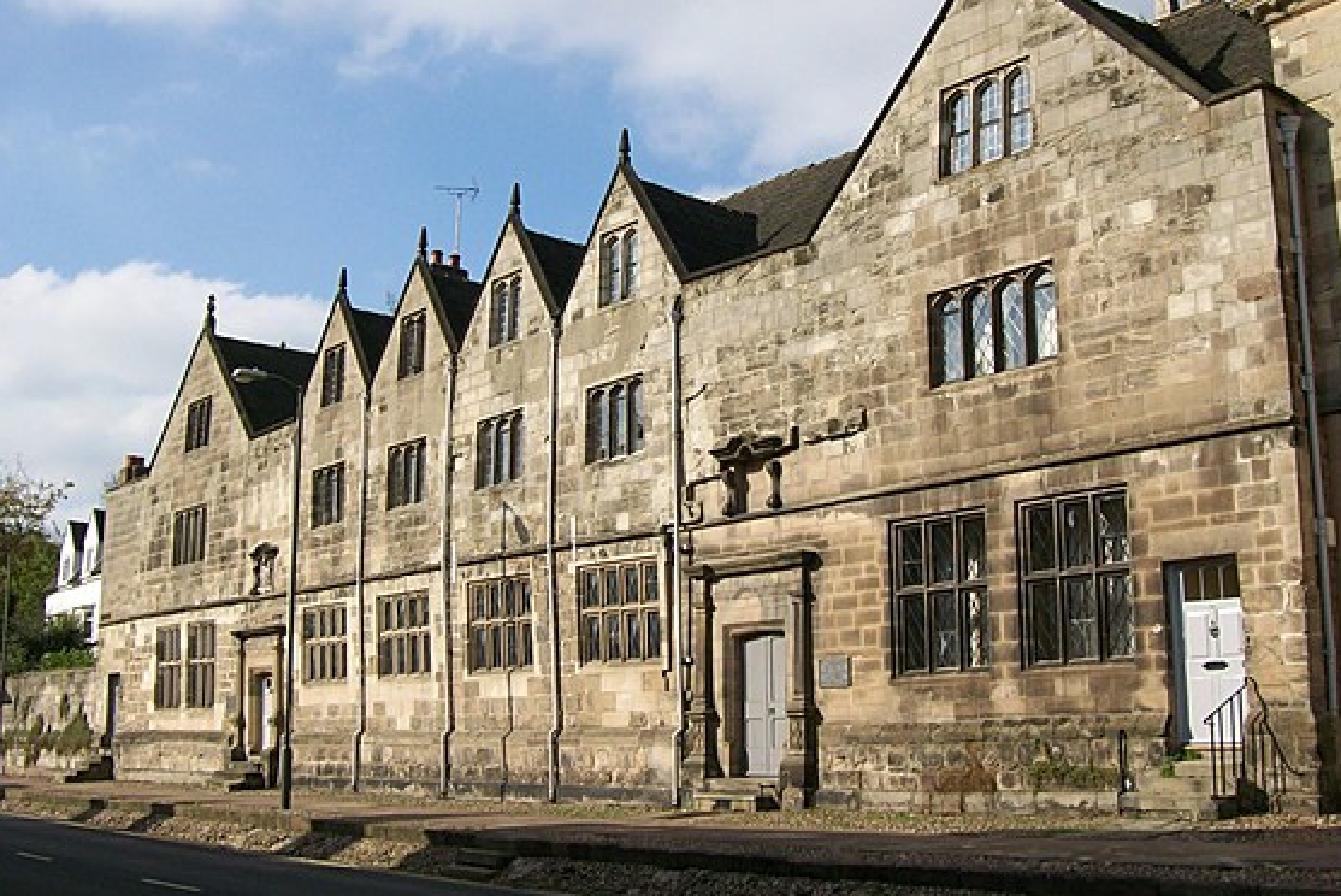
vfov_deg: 31.2
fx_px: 1603
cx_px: 662
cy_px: 397
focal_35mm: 43
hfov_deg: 45.4
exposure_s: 1/580
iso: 80
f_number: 4.8
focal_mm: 6
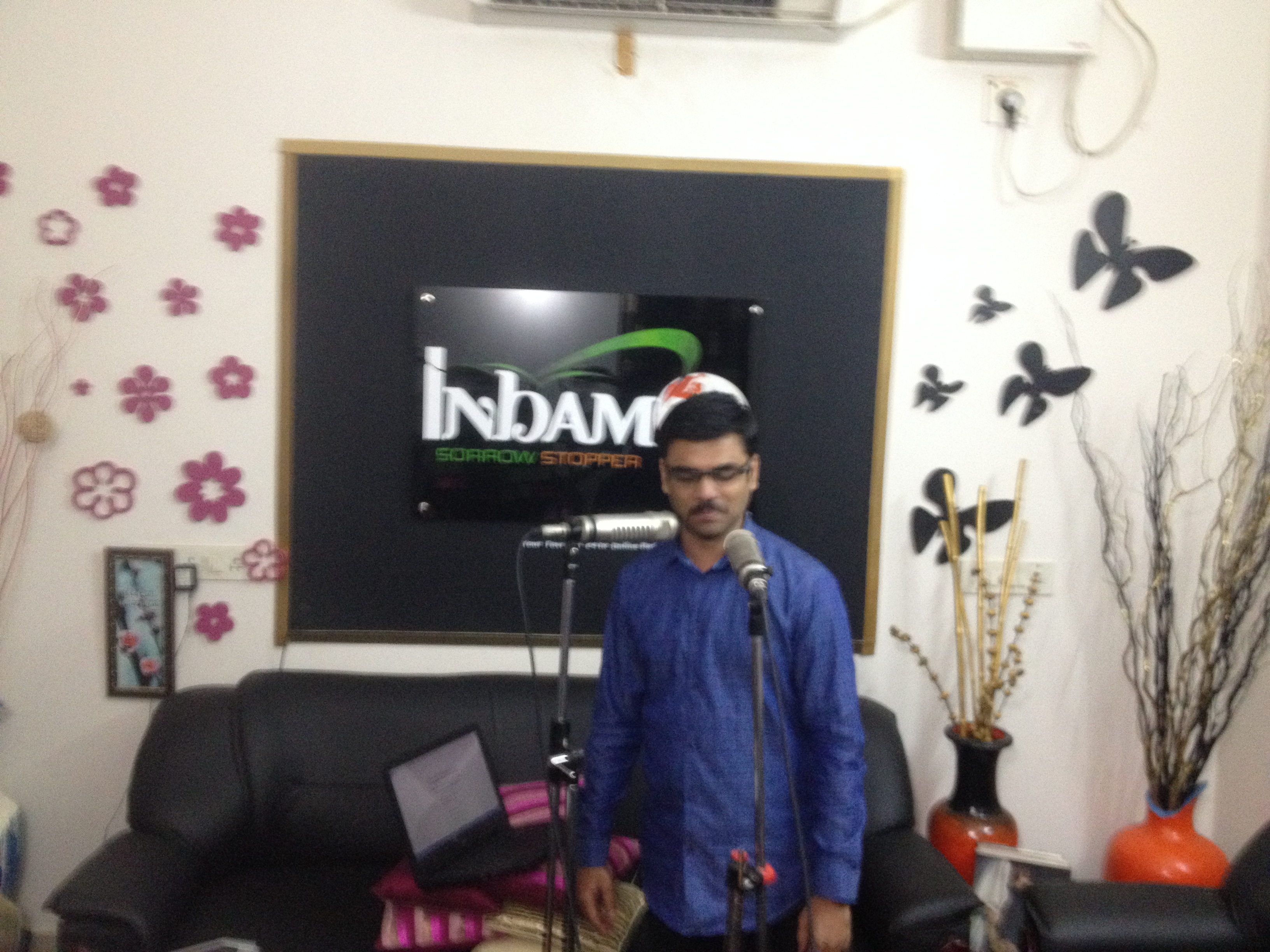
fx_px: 1284
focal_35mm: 35
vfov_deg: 40.7
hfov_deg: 52.6
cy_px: 476
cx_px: 635
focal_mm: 4.28
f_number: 2.4
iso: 320
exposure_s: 1/20
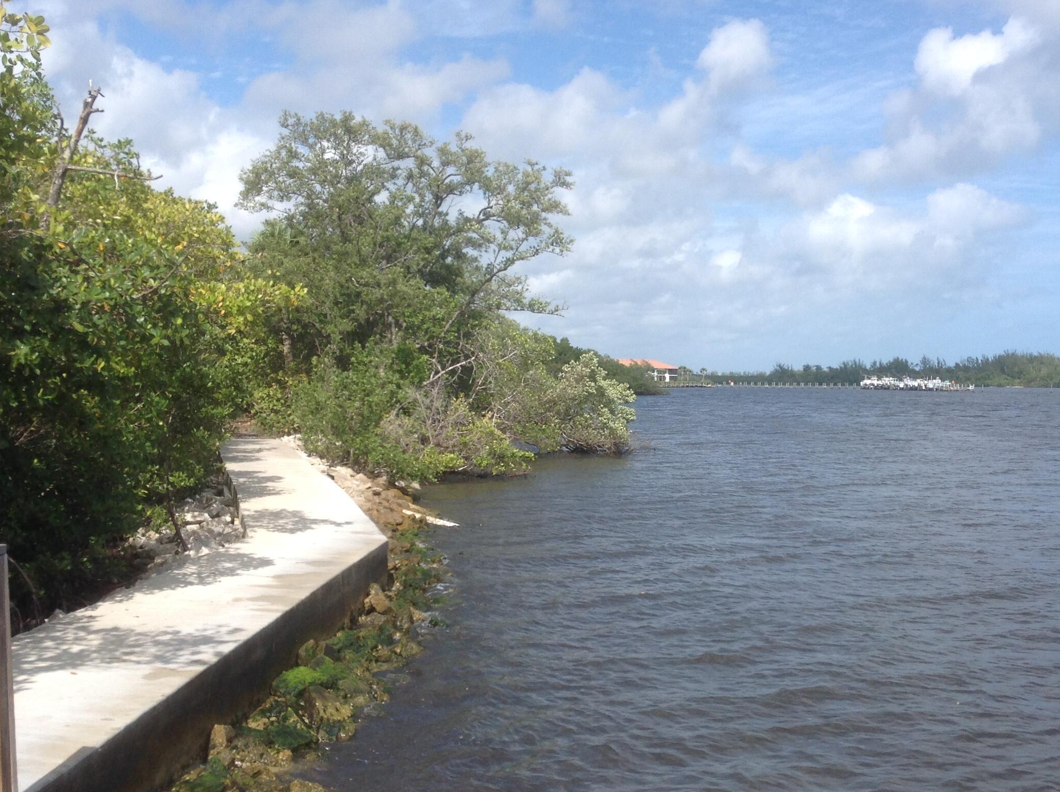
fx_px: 1345
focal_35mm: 44
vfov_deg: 32.8
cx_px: 606
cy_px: 442
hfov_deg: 42.9
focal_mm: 4.28
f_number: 2.4
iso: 50
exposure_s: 1/1890
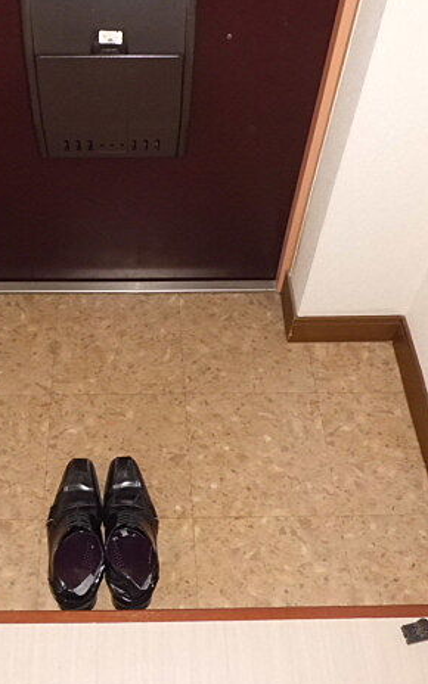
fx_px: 709
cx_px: 148
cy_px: 351
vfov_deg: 51.5
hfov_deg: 33.3
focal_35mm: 38
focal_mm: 4.7
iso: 200
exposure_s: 1/60
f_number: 2.8
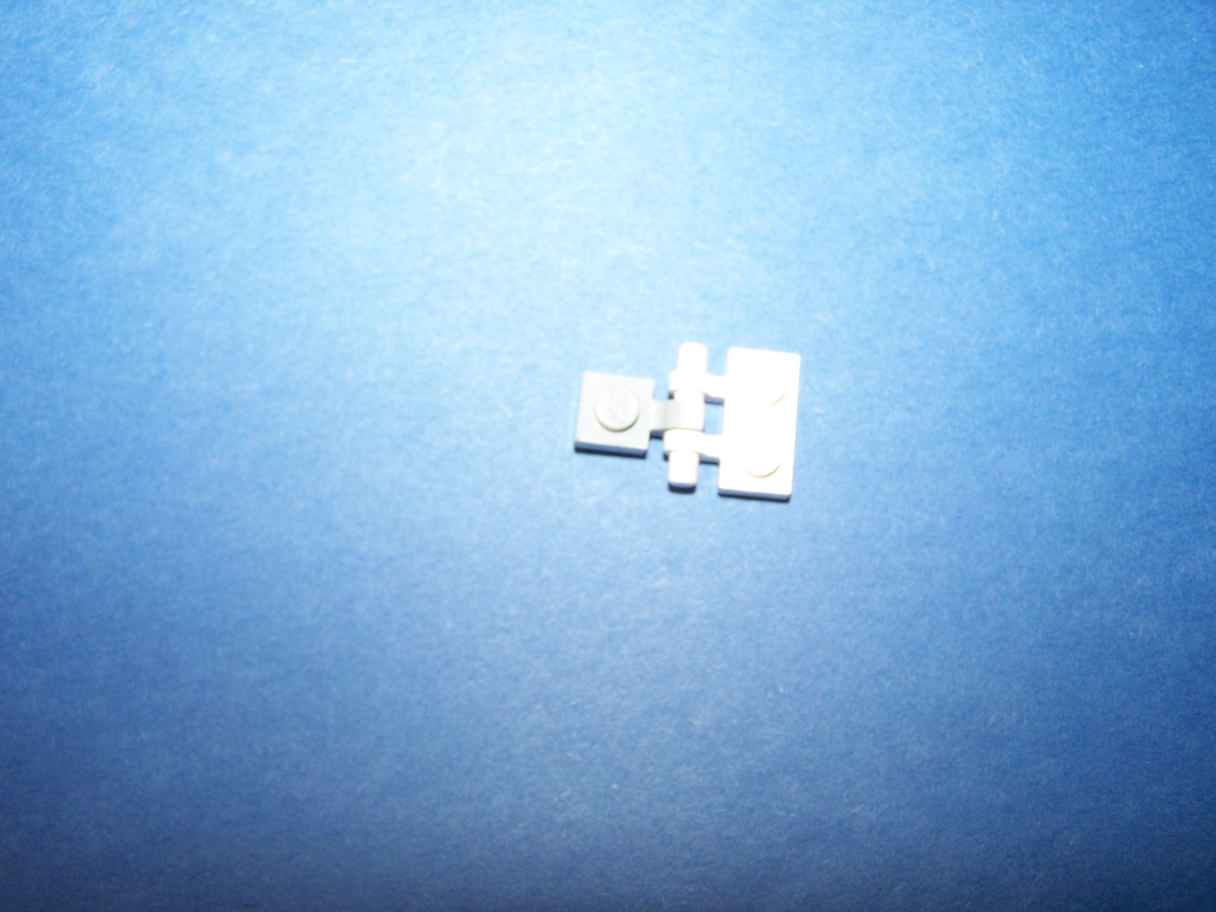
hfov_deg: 49.0
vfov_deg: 37.7
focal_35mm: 38
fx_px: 1335
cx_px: 608
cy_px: 456
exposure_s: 1/60
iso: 80
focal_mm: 6.3
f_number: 2.8
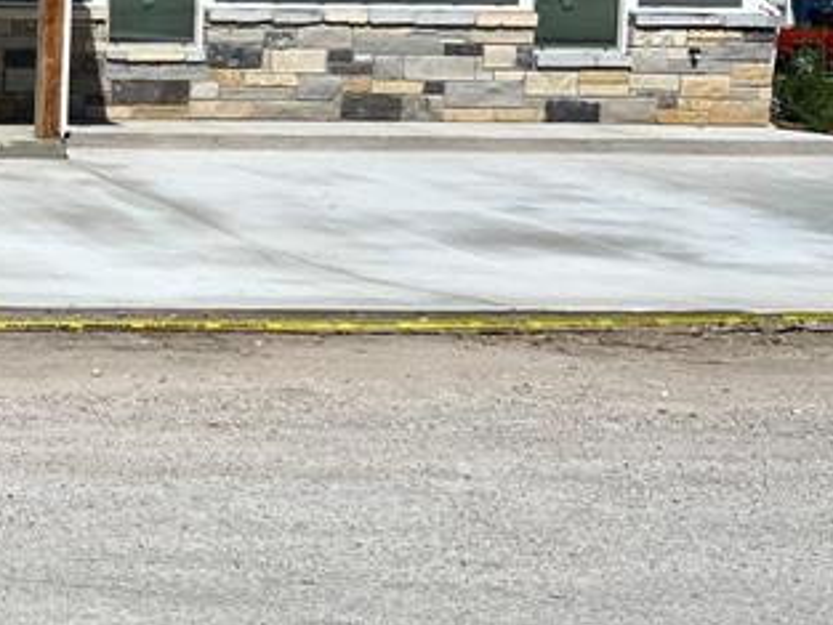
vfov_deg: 17.2
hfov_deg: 19.5
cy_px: 80
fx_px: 2046
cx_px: -484
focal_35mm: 85
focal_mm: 5.7
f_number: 1.5
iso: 50
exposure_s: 1/9434
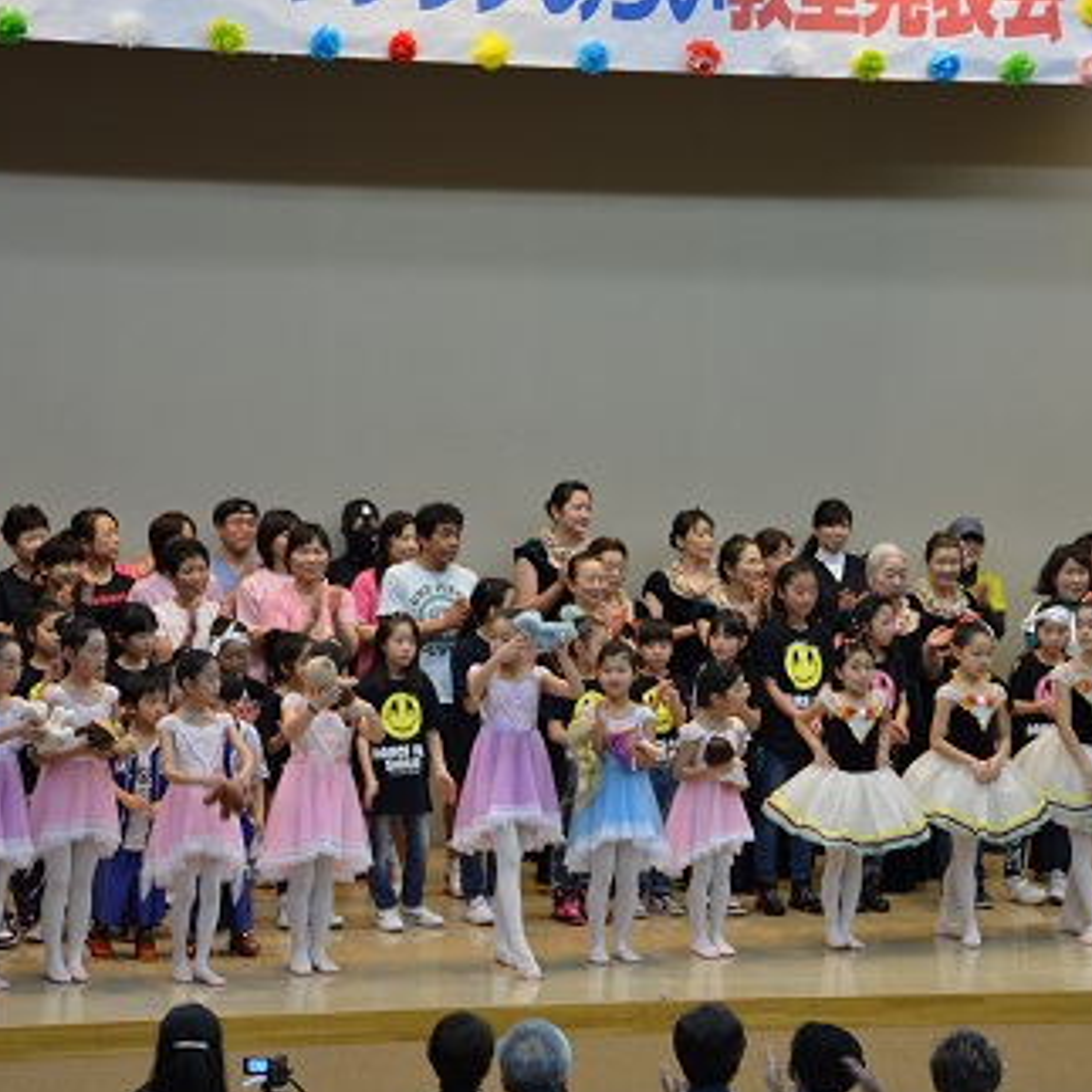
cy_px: 549
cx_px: 681
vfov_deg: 12.8
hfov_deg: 12.8
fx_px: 4854
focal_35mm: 136
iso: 640
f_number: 5
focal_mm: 70
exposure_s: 1/60
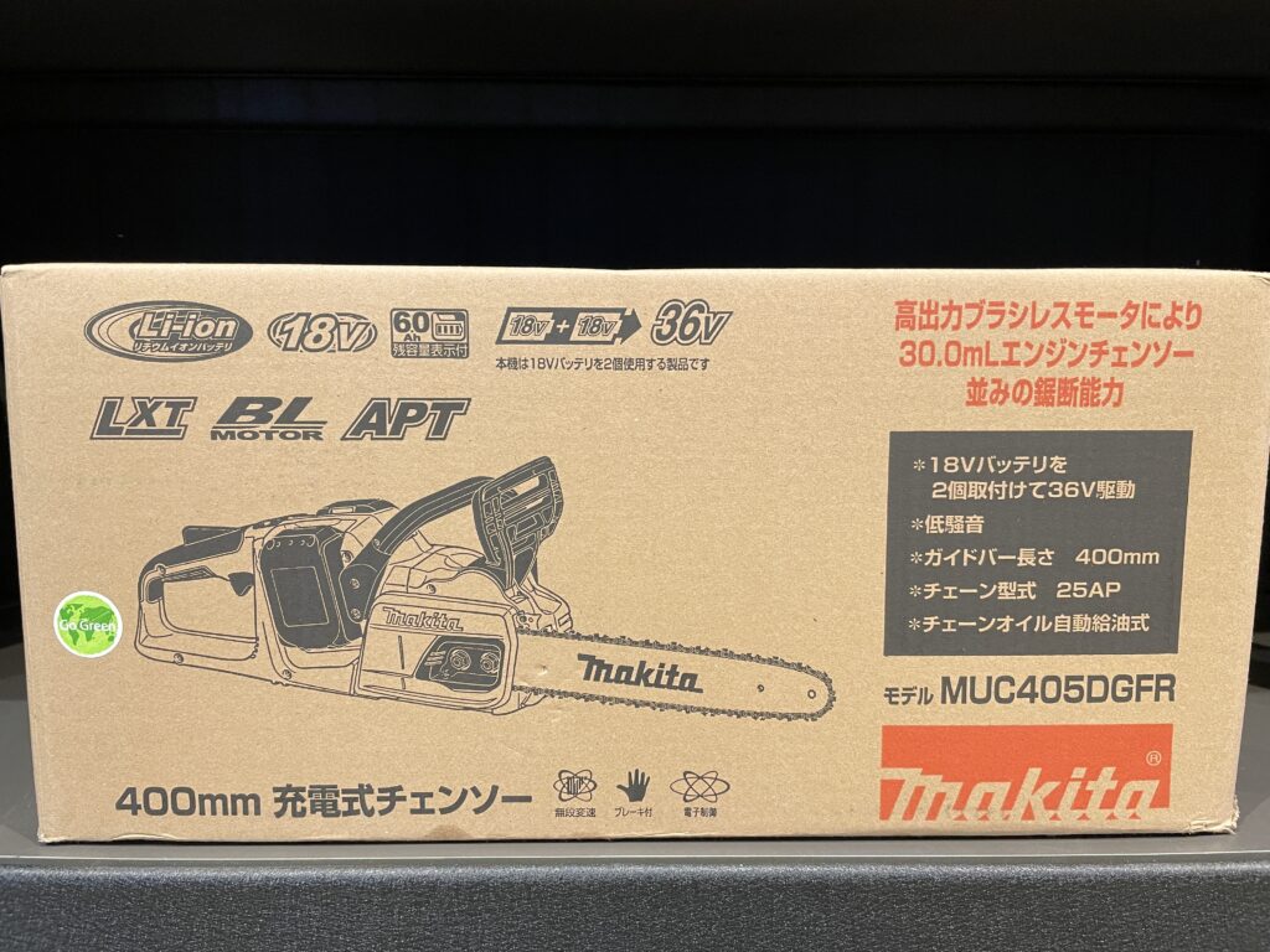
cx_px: 635
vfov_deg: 53.1
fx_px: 954
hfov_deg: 67.3
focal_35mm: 26
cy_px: 476
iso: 125
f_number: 1.6
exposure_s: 1/50
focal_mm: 4.2
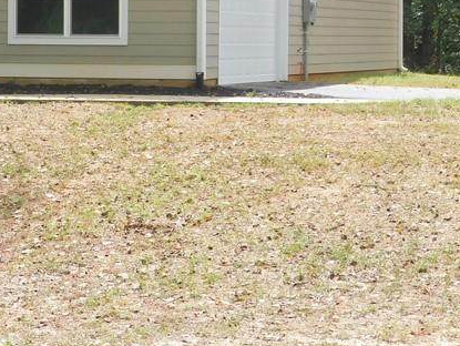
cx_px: -68
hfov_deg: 11.1
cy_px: -33
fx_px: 2328
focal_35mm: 175
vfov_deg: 8.4
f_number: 4.3
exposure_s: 1/400
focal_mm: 12.6
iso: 125
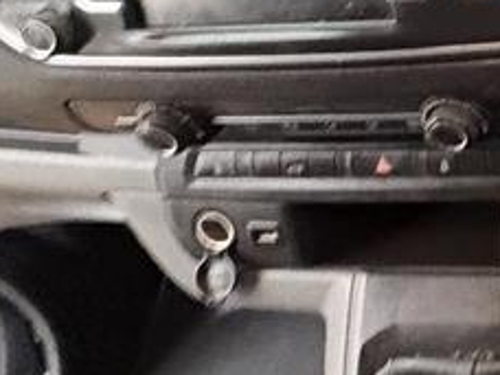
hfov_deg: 24.9
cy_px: -59
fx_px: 794
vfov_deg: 24.4
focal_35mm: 55
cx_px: 787
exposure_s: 1/37
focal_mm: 2.22
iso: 1000
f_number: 2.2
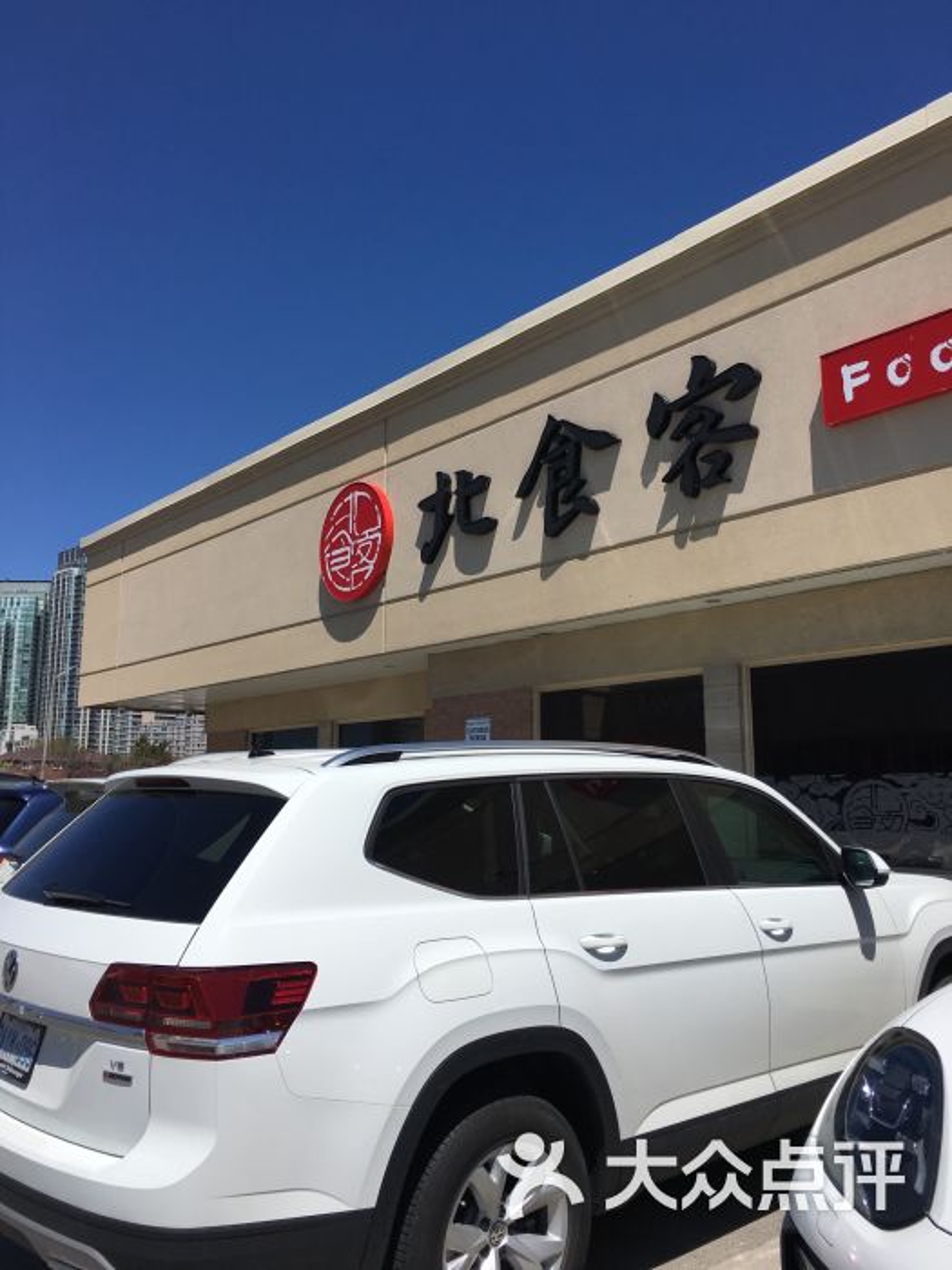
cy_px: 635
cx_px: 476
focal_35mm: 29
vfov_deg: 61.7
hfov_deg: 48.2
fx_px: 1063
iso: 25
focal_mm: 4.15
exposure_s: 1/3846
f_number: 2.2
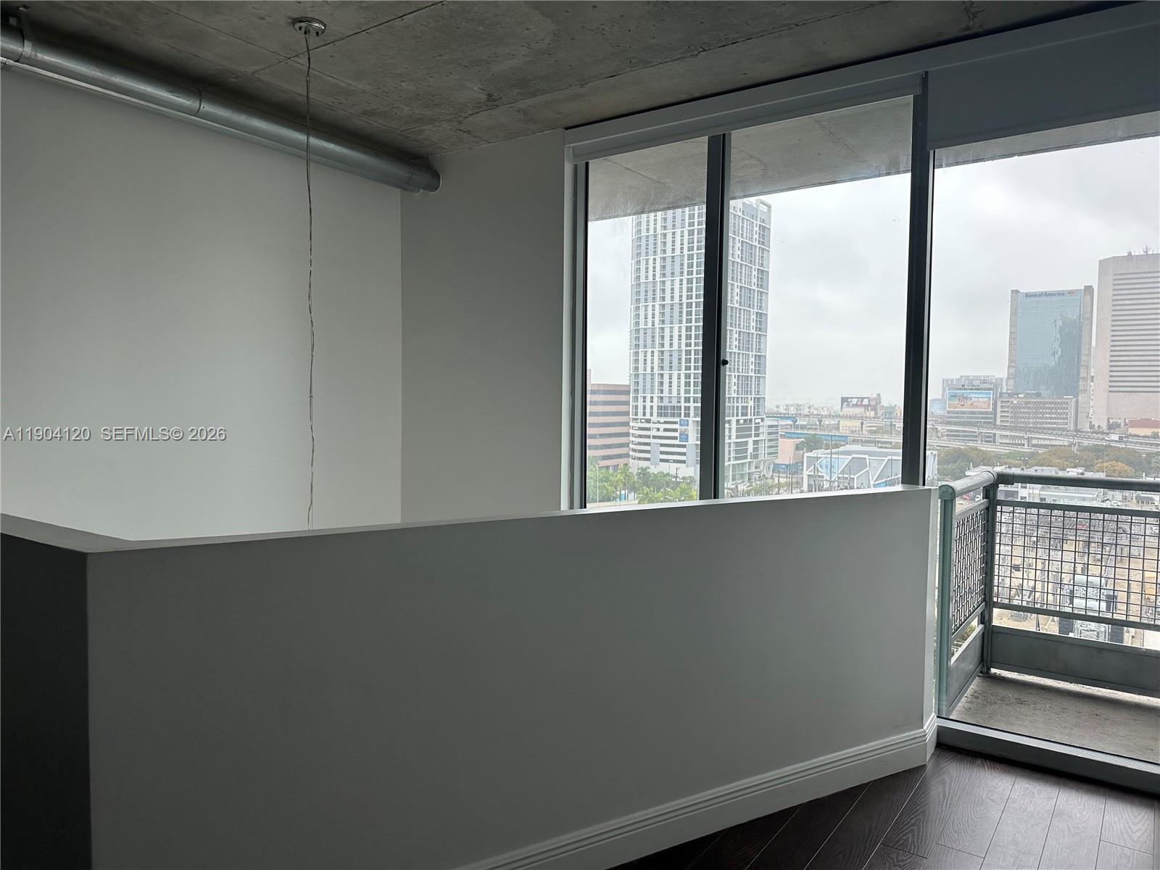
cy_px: 435
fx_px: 804
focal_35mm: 24
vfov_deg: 56.8
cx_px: 580
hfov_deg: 71.6
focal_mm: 6.86
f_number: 1.78
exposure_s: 1/583
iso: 80
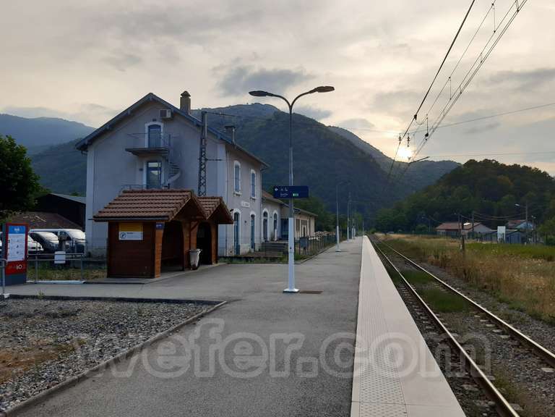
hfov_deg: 67.3
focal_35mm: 26
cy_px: 208
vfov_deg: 53.1
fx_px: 417
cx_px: 278
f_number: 1.7
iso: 40
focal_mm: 3.92
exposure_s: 1/238
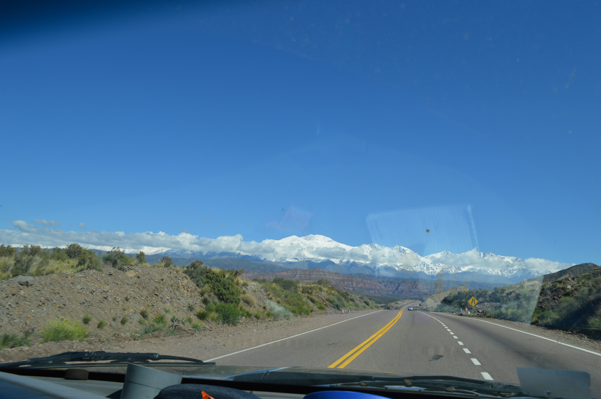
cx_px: 300
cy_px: 200
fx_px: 450
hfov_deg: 67.4
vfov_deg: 47.8
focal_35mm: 27
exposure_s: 1/320
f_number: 9
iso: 100
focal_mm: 18
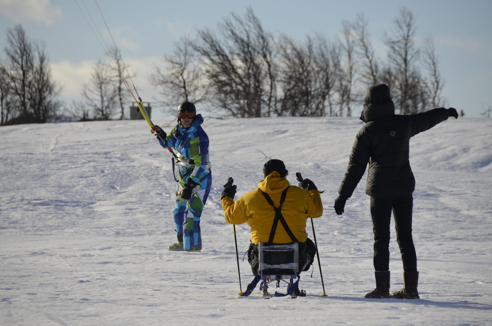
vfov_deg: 4.6
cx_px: 246
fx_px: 4092
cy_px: 163
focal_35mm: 300
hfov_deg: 6.9
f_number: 8
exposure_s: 1/1000
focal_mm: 200
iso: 180
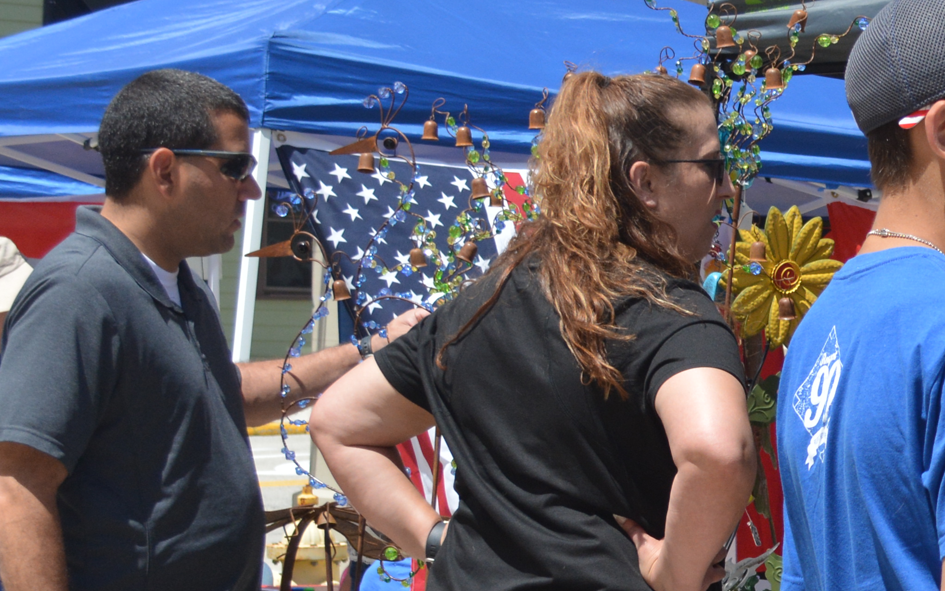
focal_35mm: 144
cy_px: 596
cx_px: 1383
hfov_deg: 13.7
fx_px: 3709
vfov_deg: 9.0
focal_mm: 32
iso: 400
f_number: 5.6
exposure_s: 1/1600
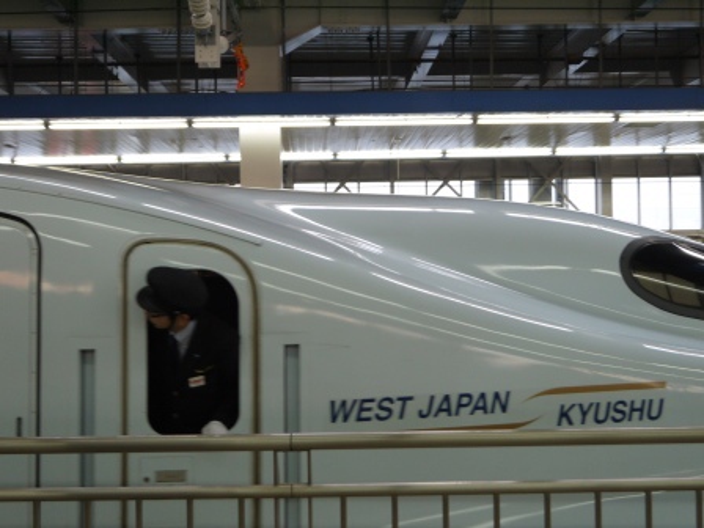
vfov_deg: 37.7
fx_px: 773
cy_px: 264
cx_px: 352
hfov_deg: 49.0
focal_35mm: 38
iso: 400
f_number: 4.3
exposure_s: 1/125
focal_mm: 19
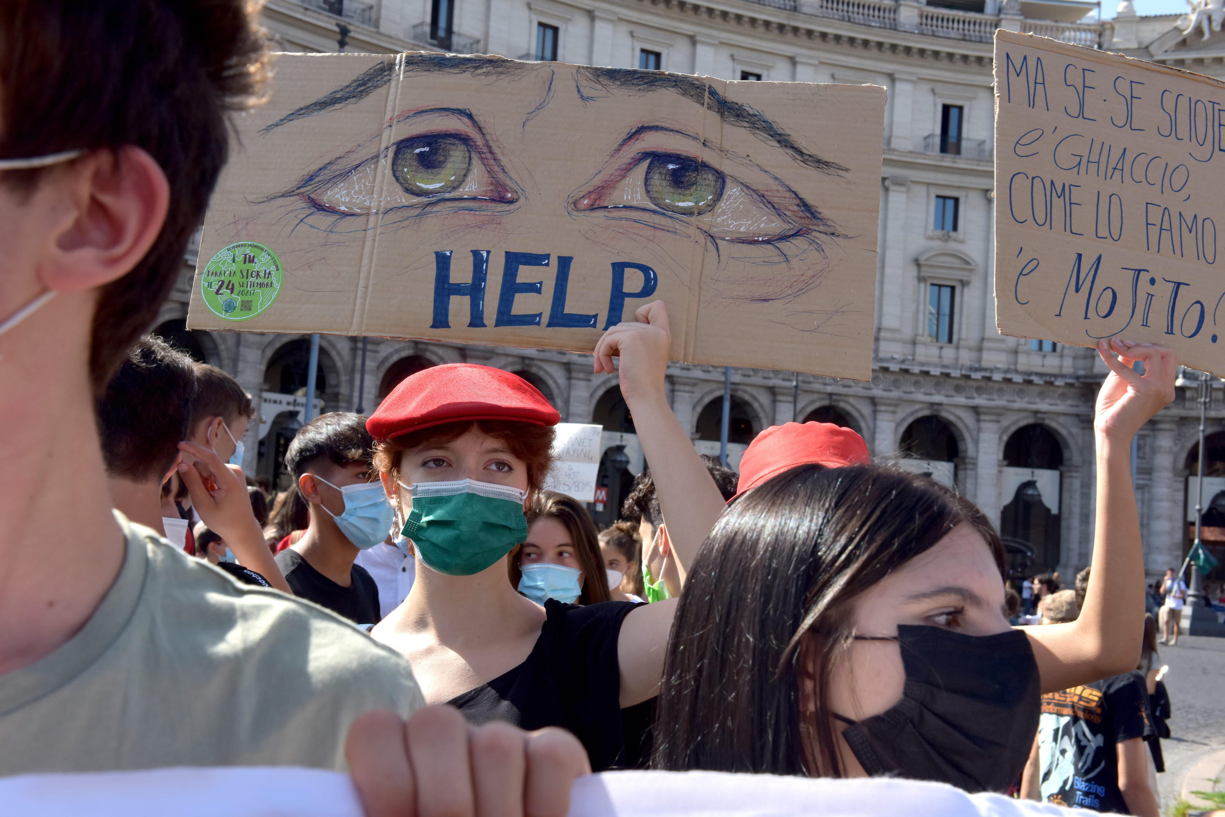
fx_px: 1634
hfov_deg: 41.1
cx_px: 612
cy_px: 408
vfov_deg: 28.1
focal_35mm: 48
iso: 500
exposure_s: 1/400
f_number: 13
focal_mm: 48
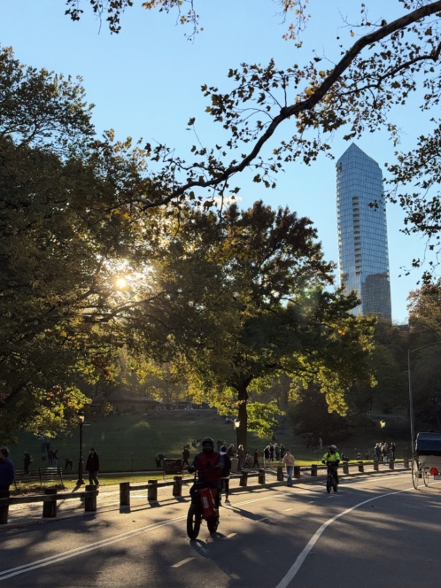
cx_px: 220
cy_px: 294
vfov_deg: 39.7
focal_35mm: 48
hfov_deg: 30.3
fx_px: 815
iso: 64
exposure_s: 1/2959
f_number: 1.78
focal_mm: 6.76
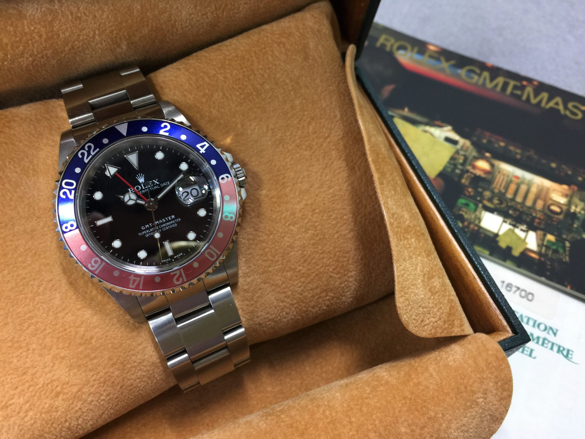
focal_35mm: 29
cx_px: 292
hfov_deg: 61.7
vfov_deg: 48.2
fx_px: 490
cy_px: 220
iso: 40
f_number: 2.2
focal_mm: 4.15
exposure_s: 1/15
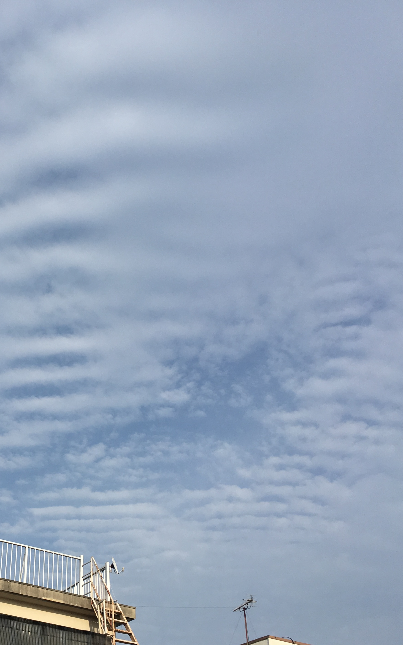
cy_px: 344
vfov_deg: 45.2
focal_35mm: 44
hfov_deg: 27.3
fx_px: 773
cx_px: -13
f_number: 2.2
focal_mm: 4.15
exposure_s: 1/2404
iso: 25
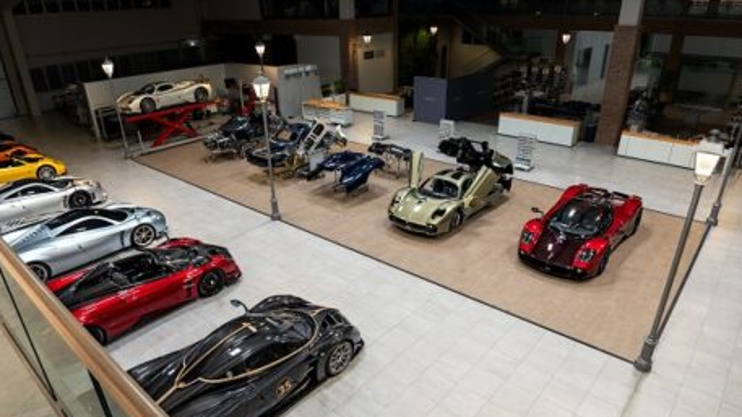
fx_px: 433
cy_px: 232
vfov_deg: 51.4
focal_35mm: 22
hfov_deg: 81.2
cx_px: 360
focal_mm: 20
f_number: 9
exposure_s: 1/5
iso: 320
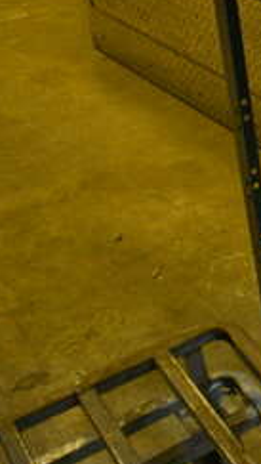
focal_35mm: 71
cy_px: 149
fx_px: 872
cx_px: 535
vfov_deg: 29.5
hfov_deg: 14.1
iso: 4500
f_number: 3.5
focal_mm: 18
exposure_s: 1/125
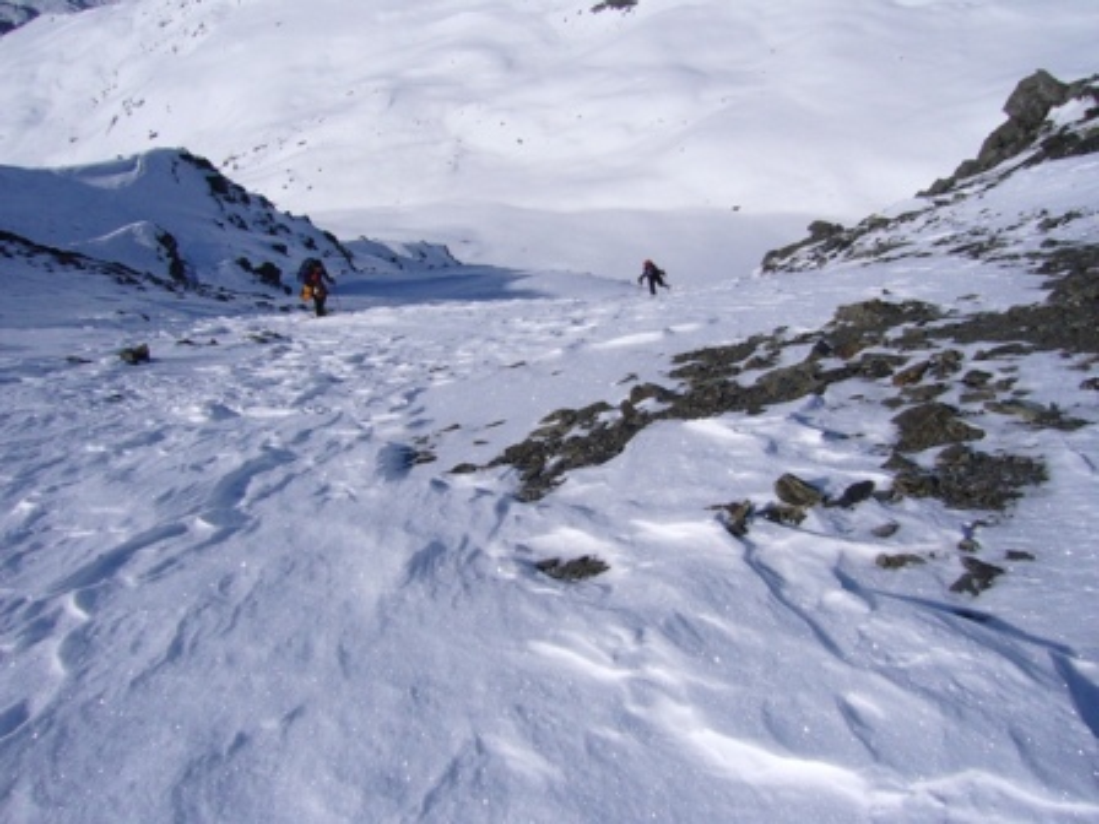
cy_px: 412
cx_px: 550
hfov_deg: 52.6
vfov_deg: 40.7
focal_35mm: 35
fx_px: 1111
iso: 100
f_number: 5.6
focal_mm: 5.8
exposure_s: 1/2000
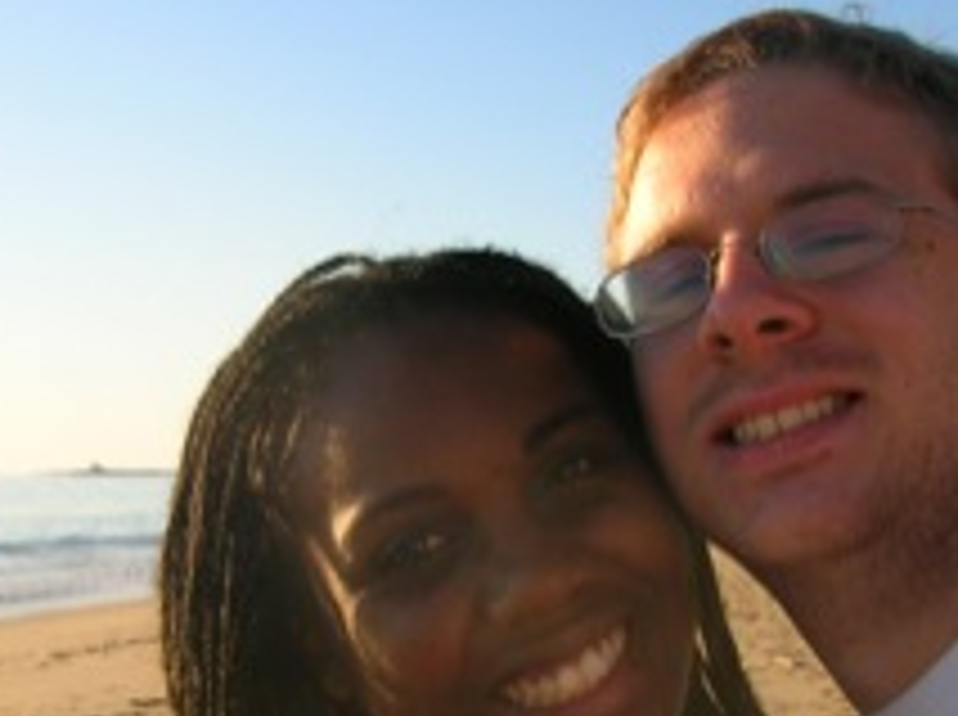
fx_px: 1768
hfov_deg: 30.3
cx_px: 400
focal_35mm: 64
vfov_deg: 22.7
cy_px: 520
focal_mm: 5.7
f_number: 4.9
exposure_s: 1/209
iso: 50
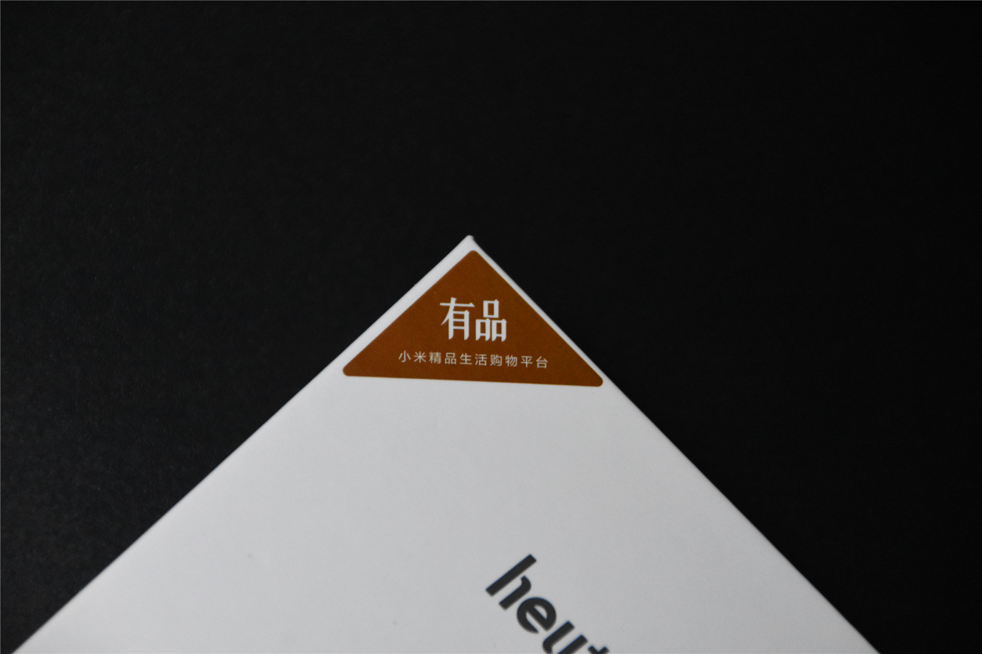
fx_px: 8183
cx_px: 491
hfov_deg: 6.9
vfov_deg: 4.6
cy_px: 327
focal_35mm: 300
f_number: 7.1
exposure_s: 1/160
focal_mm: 200
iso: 4000
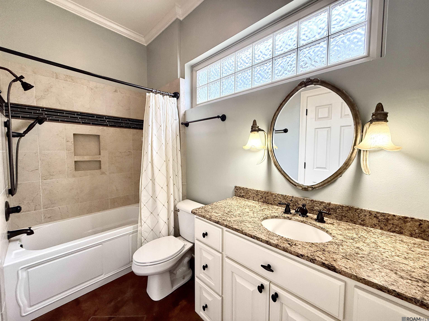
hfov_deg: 102.1
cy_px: 160
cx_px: 214
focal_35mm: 14
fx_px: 174
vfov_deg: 85.7
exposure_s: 1/120
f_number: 2.2
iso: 200
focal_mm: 2.22
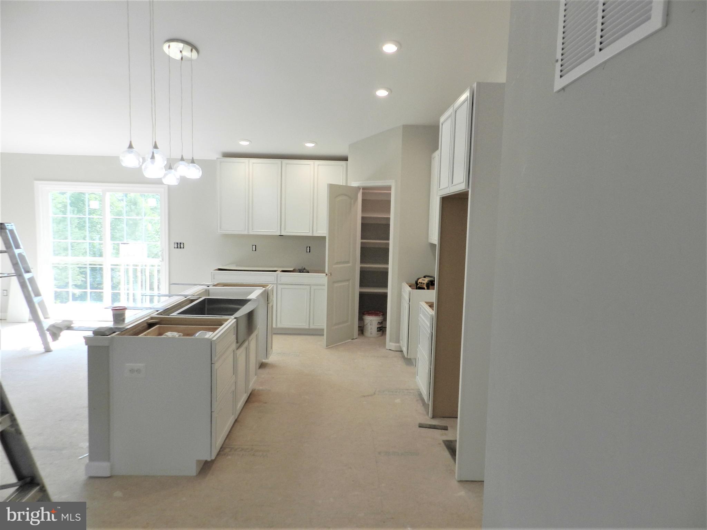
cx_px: 354
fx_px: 470
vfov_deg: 58.9
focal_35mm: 23
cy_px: 265
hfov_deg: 73.9
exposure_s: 1/100
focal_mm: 4
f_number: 3.4
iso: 160
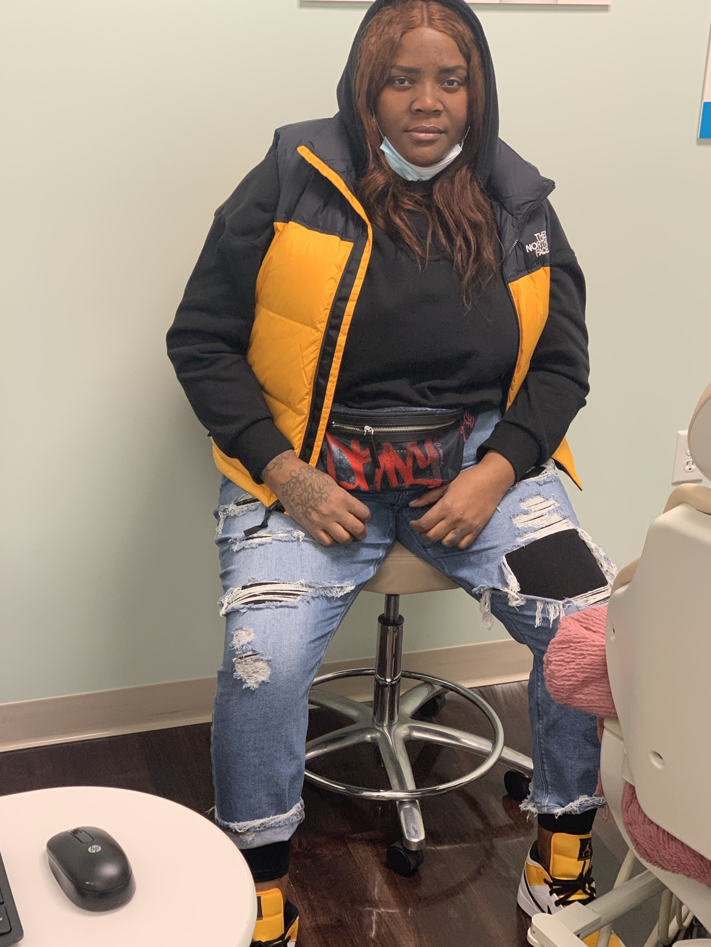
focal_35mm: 53
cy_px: 473
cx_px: 360
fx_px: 1451
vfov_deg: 36.2
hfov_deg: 27.5
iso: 200
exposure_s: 1/60
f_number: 2.4
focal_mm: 6
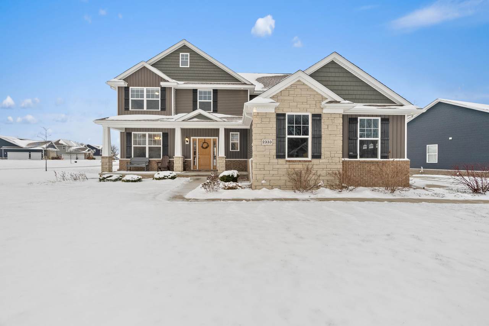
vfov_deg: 73.8
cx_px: 244
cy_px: 163
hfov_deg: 96.7
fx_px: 217
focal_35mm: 16
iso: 1600
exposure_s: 1/250
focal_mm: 16
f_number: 9
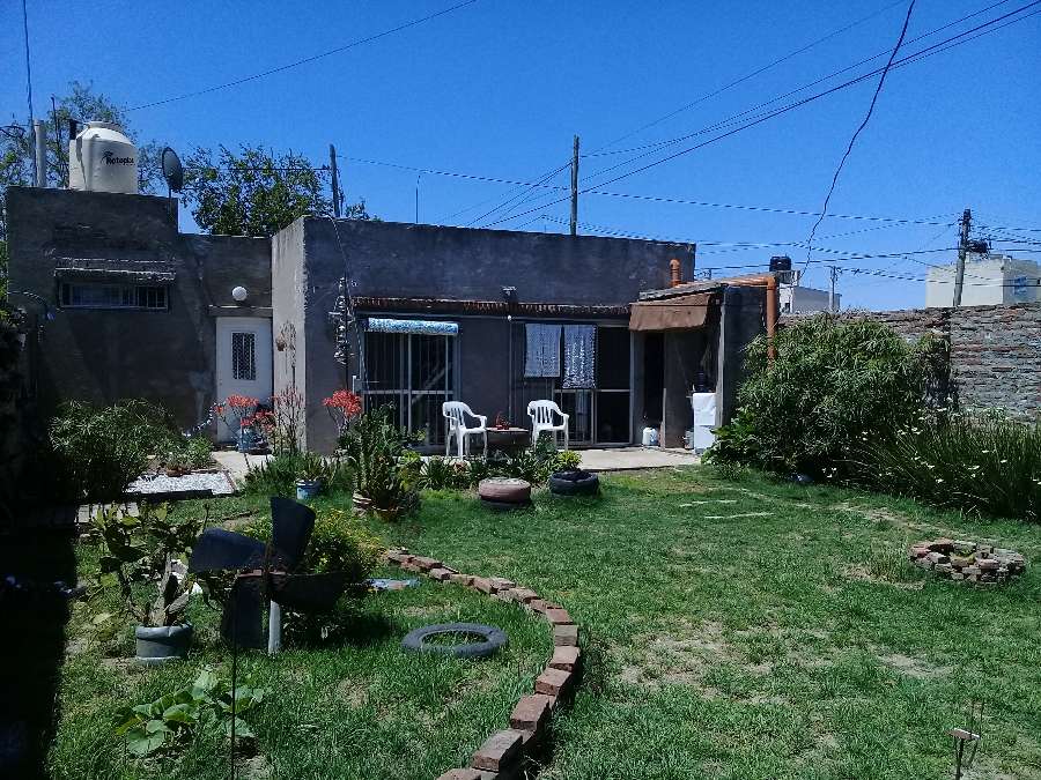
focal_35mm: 31
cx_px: 520
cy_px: 390
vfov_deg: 45.4
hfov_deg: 58.4
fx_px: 932
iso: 50
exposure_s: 1/524
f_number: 2.2
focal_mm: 3.3
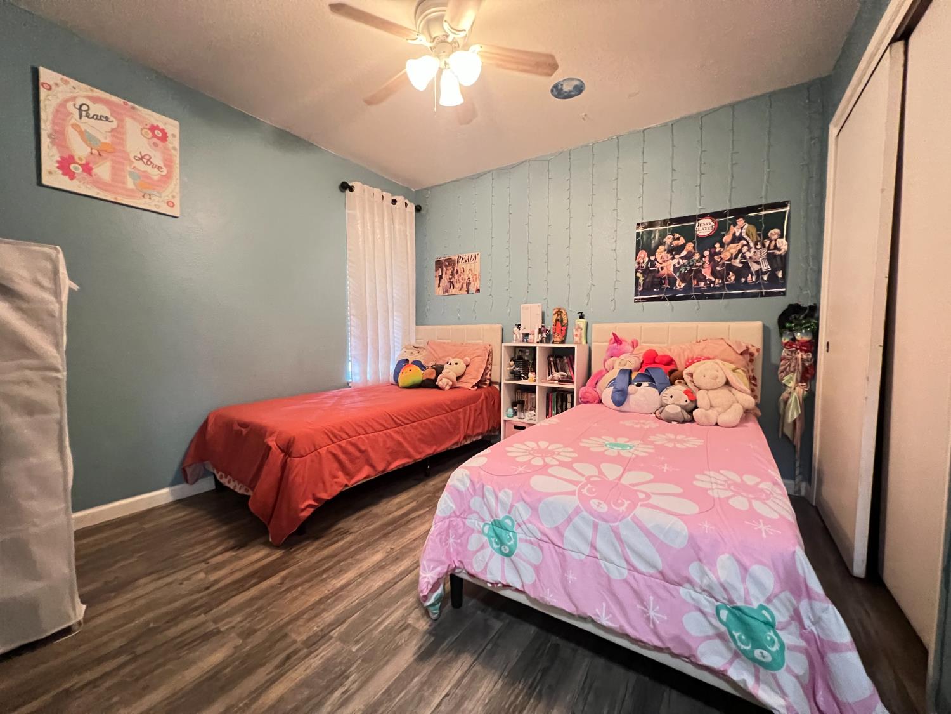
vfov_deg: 89.9
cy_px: 357
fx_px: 357
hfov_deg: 106.2
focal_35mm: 13
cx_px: 476
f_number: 1.8
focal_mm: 1.57
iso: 1000
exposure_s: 1/30
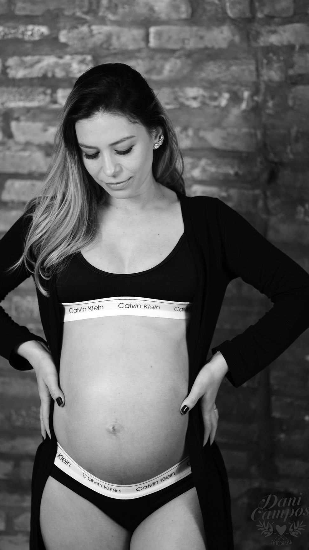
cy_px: 273
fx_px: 1340
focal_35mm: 92
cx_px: 132
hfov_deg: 13.1
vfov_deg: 23.2
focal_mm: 85
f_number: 1.8
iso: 100
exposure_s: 1/100
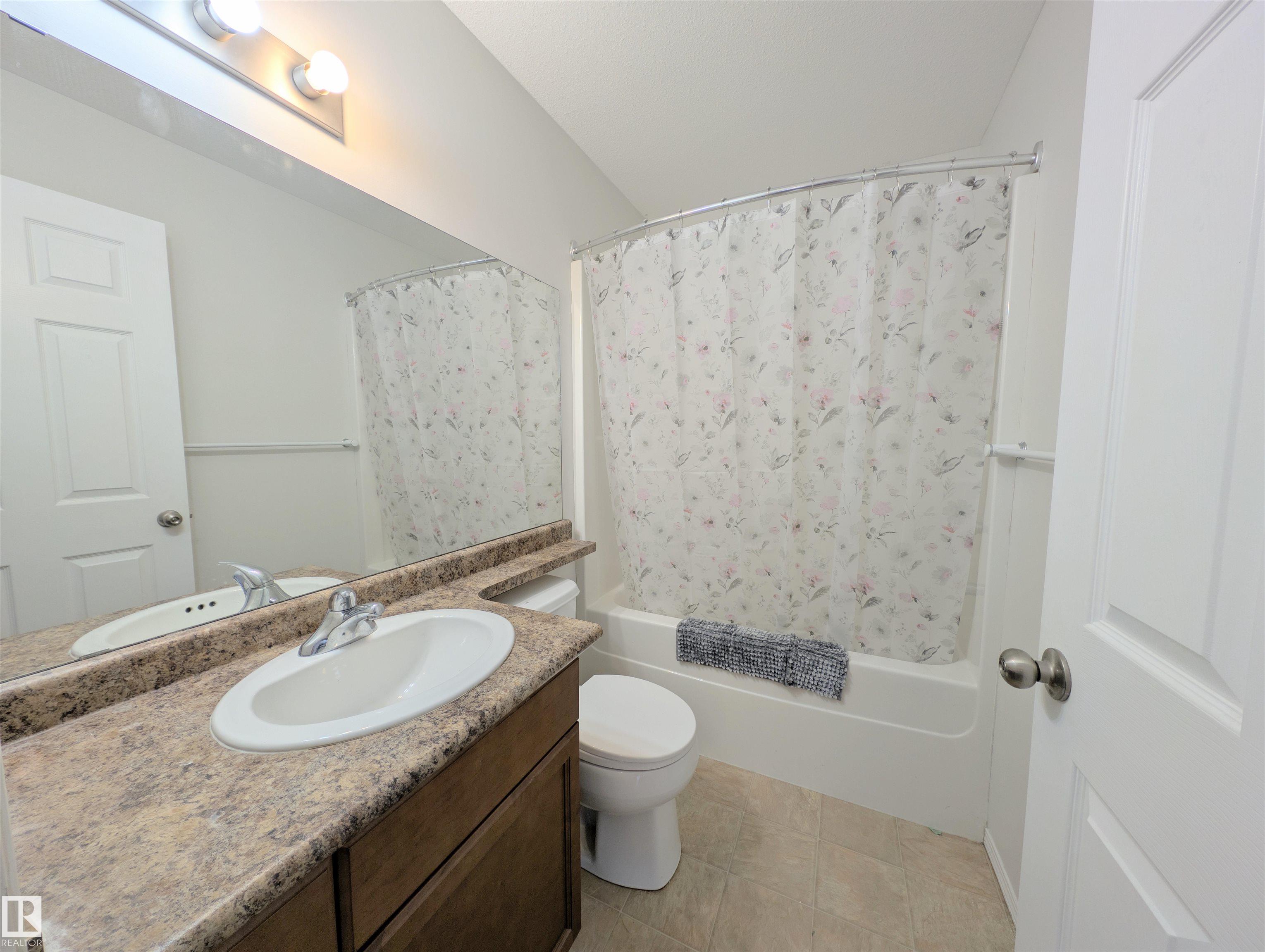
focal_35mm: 12
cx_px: 632
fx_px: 439
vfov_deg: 94.6
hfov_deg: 110.5
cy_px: 476
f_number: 1.95
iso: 53
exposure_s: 1/120
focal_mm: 2.23
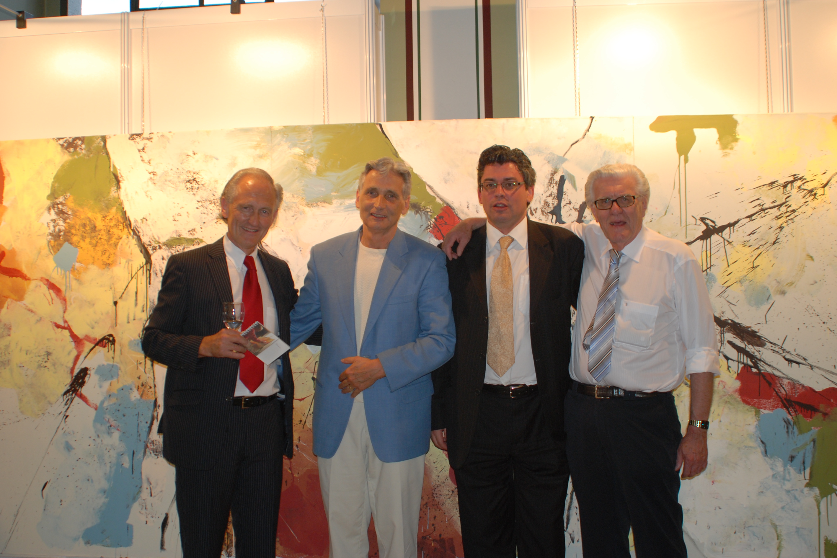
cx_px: 412
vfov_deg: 31.2
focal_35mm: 43
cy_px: 272
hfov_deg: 45.4
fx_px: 1000
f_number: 4
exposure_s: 1/60
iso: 320
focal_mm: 28
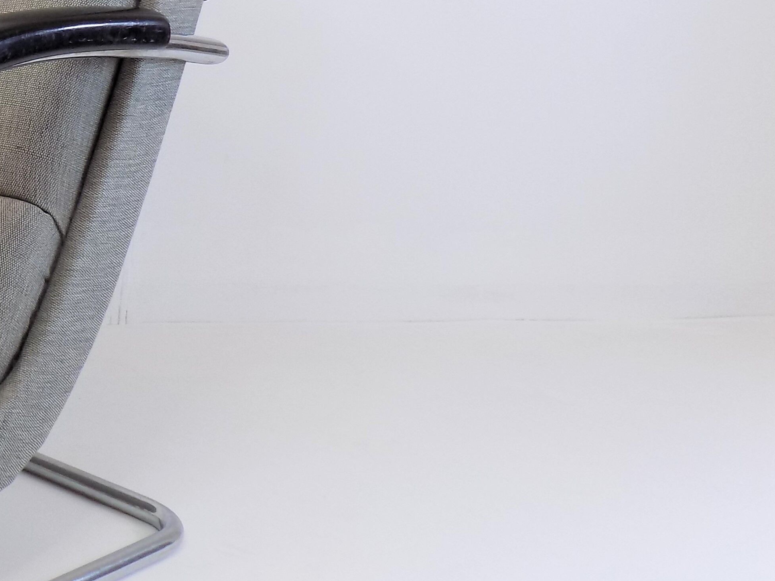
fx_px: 1366
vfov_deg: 23.9
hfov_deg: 26.7
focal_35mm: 61
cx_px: -237
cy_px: 195
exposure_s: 1/30
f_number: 3.1
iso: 80
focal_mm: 4
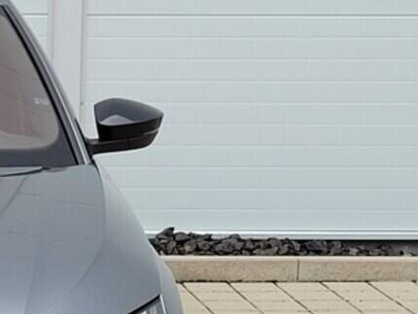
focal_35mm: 87
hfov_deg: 19.7
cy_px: 292
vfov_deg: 16.7
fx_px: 1051
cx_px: -201
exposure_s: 1/235
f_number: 1.8
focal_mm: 5.4
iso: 40
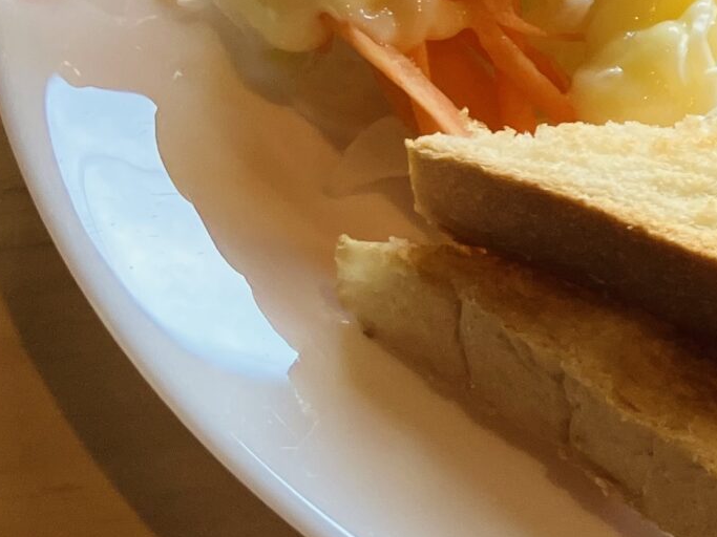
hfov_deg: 16.9
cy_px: -6
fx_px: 2174
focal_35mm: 105
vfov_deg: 13.9
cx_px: 1094
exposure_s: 1/100
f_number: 1.8
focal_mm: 3.99
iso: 80
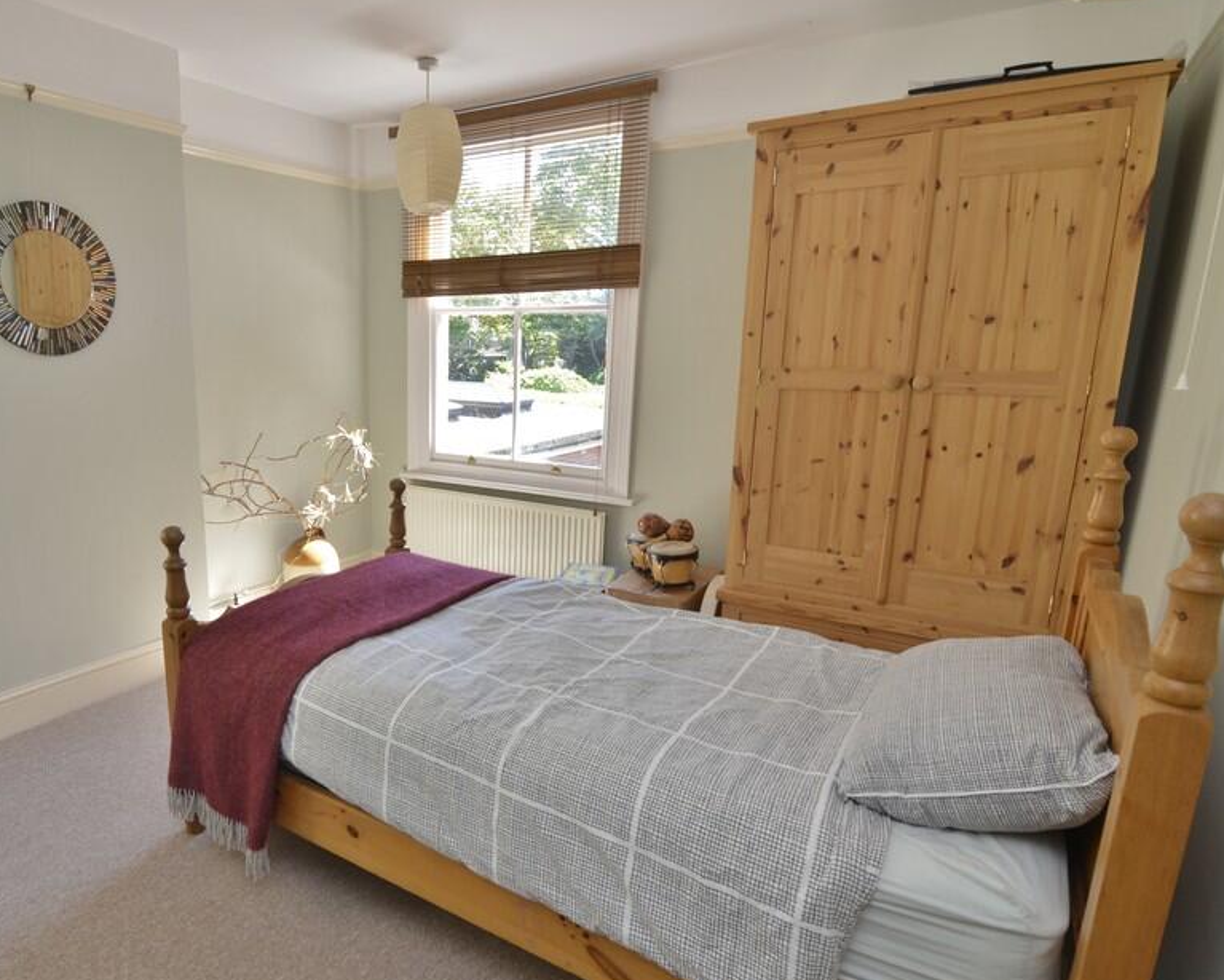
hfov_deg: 77.0
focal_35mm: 21
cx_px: 448
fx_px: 747
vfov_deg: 66.4
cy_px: 524
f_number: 5.6
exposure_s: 1/60
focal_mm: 11
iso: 400
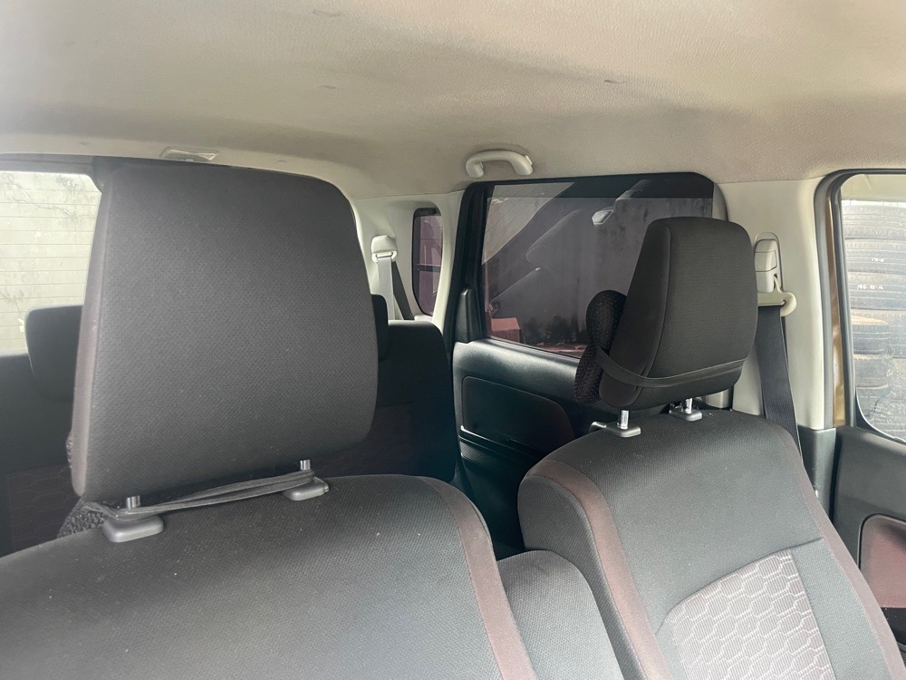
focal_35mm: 26
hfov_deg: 67.3
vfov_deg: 53.1
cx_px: 453
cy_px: 340
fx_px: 680
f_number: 1.6
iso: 400
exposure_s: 1/60
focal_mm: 4.2
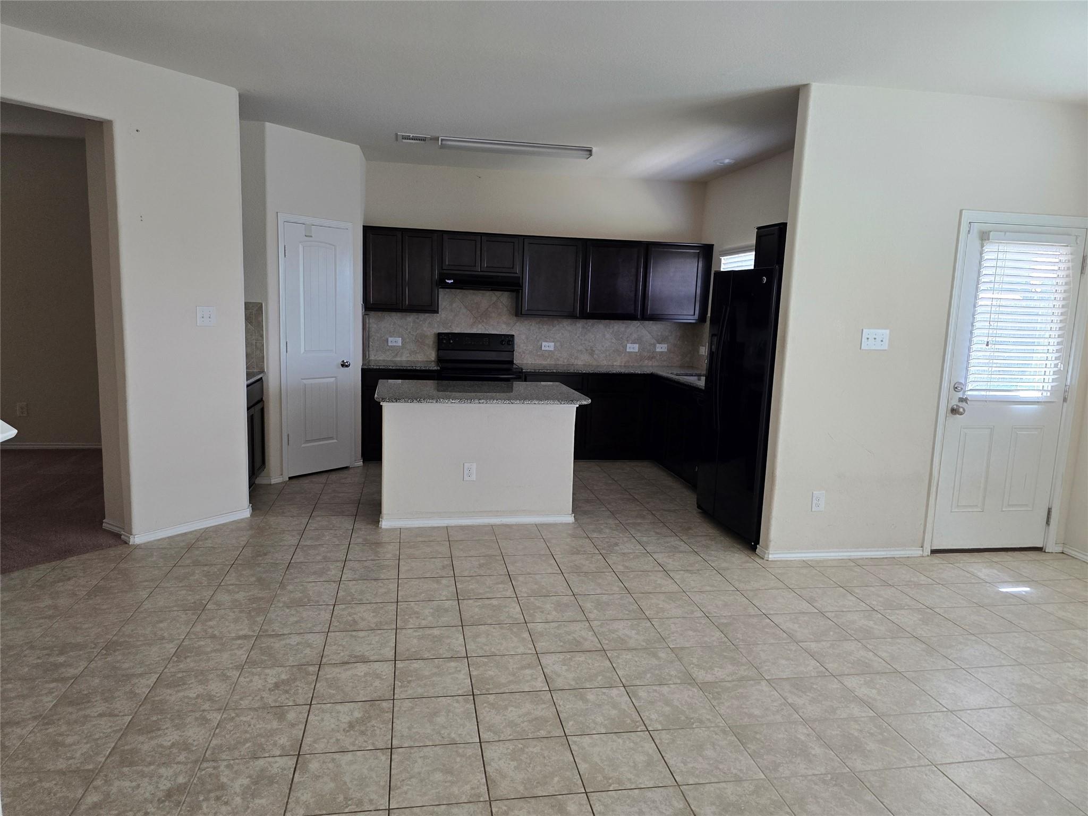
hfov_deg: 73.9
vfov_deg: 58.9
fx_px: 723
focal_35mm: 23
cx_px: 544
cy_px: 408
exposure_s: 1/180
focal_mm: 6.3
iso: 200
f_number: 1.7
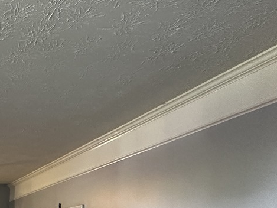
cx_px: -115
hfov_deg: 30.2
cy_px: 224
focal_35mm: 43
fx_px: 344
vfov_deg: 30.4
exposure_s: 1/60
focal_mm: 2.22
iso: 640
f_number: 2.2
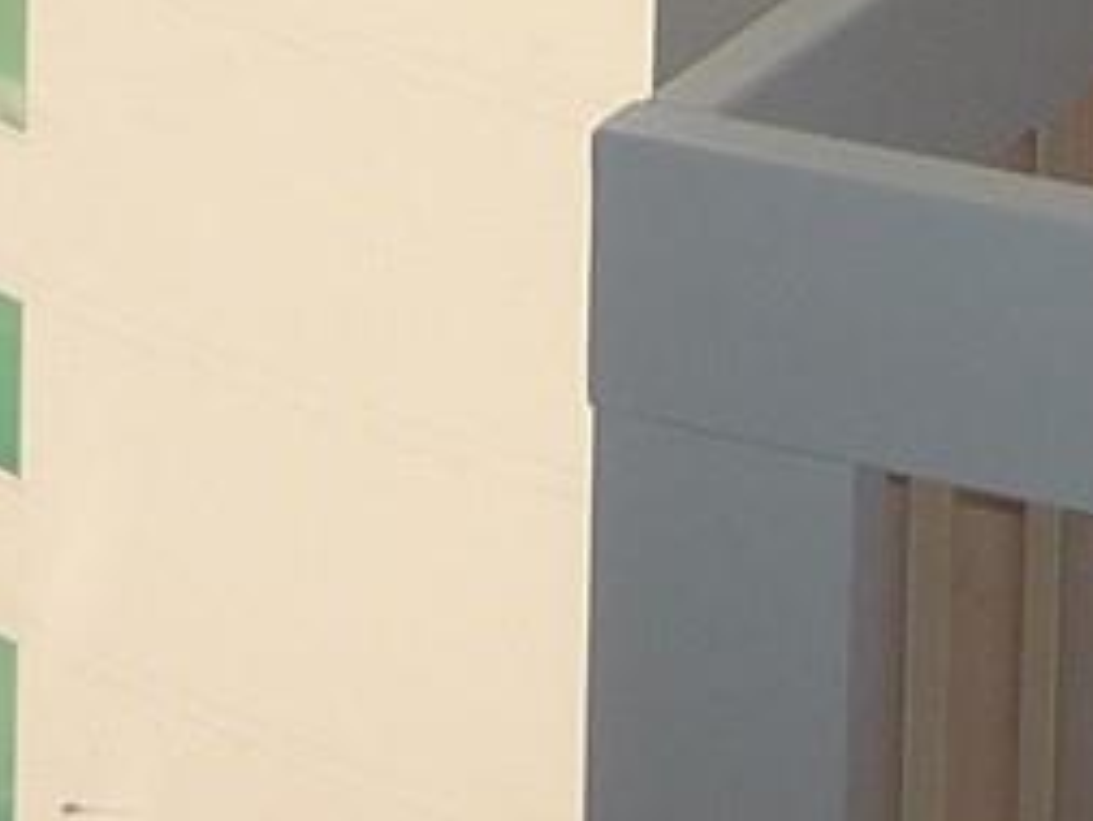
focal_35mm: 177
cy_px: -1456
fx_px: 5591
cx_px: 1780
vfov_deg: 7.6
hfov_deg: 10.7
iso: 100
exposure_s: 1/250
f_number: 3.3
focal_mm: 4.7
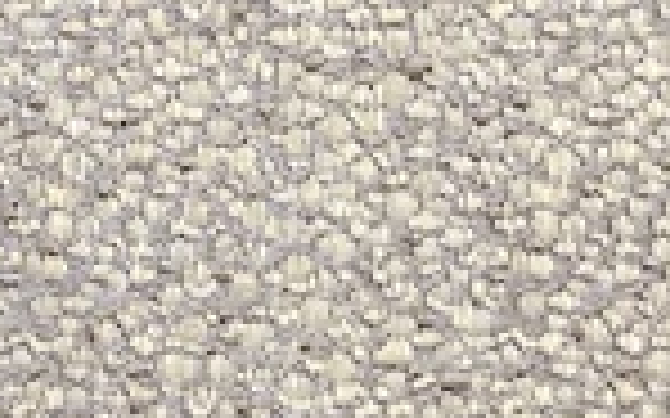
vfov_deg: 7.6
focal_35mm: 159
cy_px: -665
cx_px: -535
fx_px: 2902
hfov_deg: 12.1
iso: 50
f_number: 1.8
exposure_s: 1/15
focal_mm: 3.99
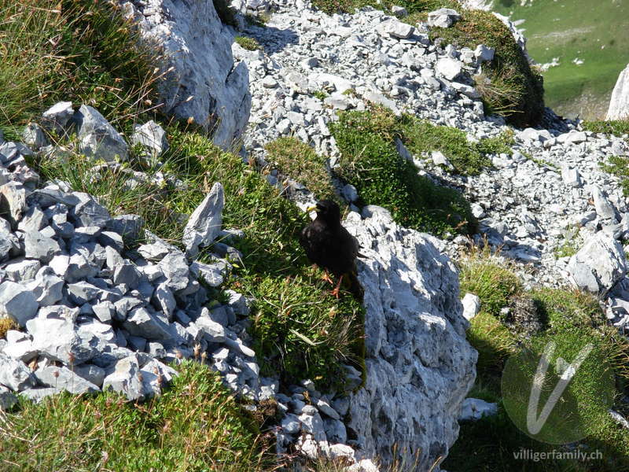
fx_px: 3452
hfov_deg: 10.4
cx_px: 314
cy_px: 236
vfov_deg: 7.8
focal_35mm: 190
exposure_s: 1/235
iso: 79
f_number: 5
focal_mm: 31.4
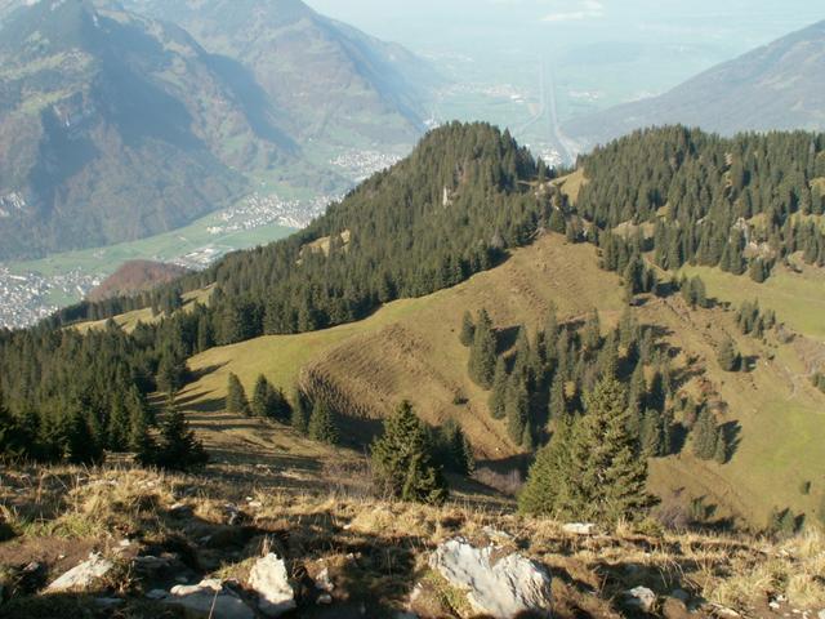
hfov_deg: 52.6
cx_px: 412
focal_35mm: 35
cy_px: 310
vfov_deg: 40.7
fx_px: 834
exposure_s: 1/125
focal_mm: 5.86
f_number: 5.6
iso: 50
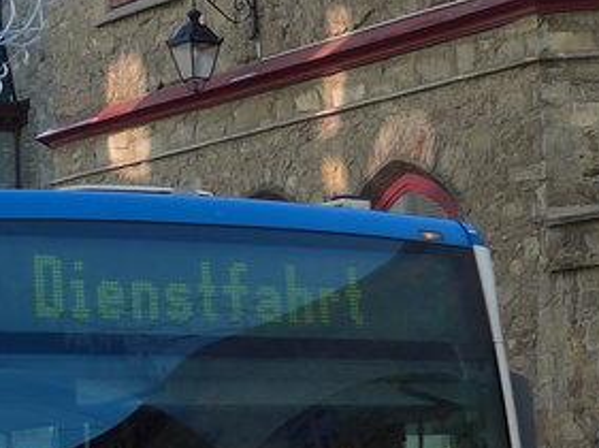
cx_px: 32
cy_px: 331
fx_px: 2143
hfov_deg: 15.7
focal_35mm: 124
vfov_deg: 11.9
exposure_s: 1/500
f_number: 2.8
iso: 80
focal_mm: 6
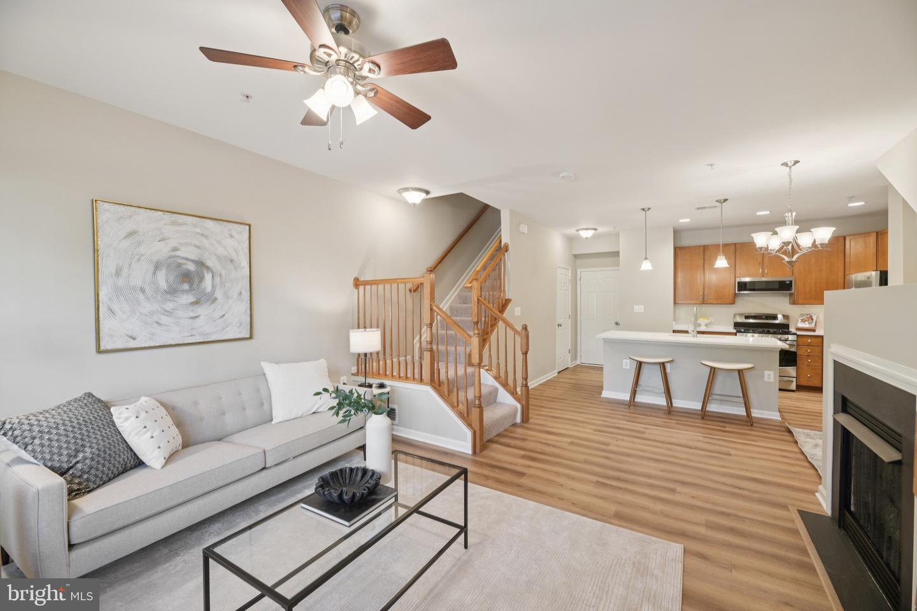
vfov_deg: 81.2
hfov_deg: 104.3
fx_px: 357
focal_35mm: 14
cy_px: 306
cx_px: 458
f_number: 8
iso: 400
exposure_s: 1/13
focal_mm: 14
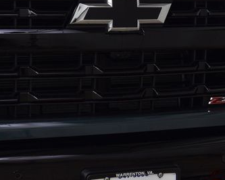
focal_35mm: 122
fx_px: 811
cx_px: 118
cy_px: 59
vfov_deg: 12.6
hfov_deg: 15.8
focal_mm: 45
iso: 400
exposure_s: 1/20
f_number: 6.3
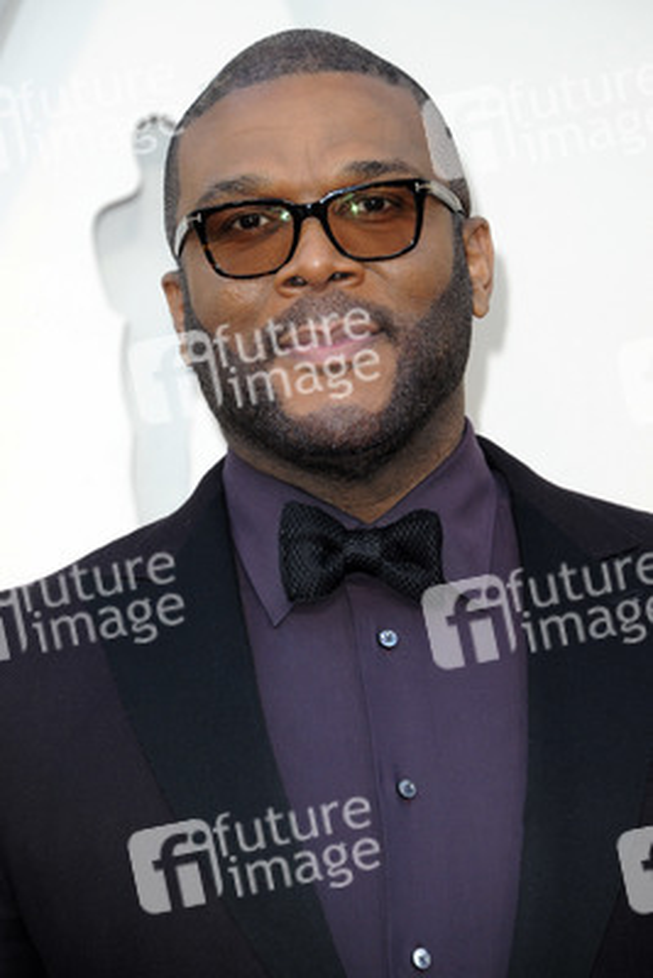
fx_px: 6252
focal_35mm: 230
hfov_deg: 6.0
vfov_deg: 8.9
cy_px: 489
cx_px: 326
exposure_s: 1/250
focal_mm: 230
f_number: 6.3
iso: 1000
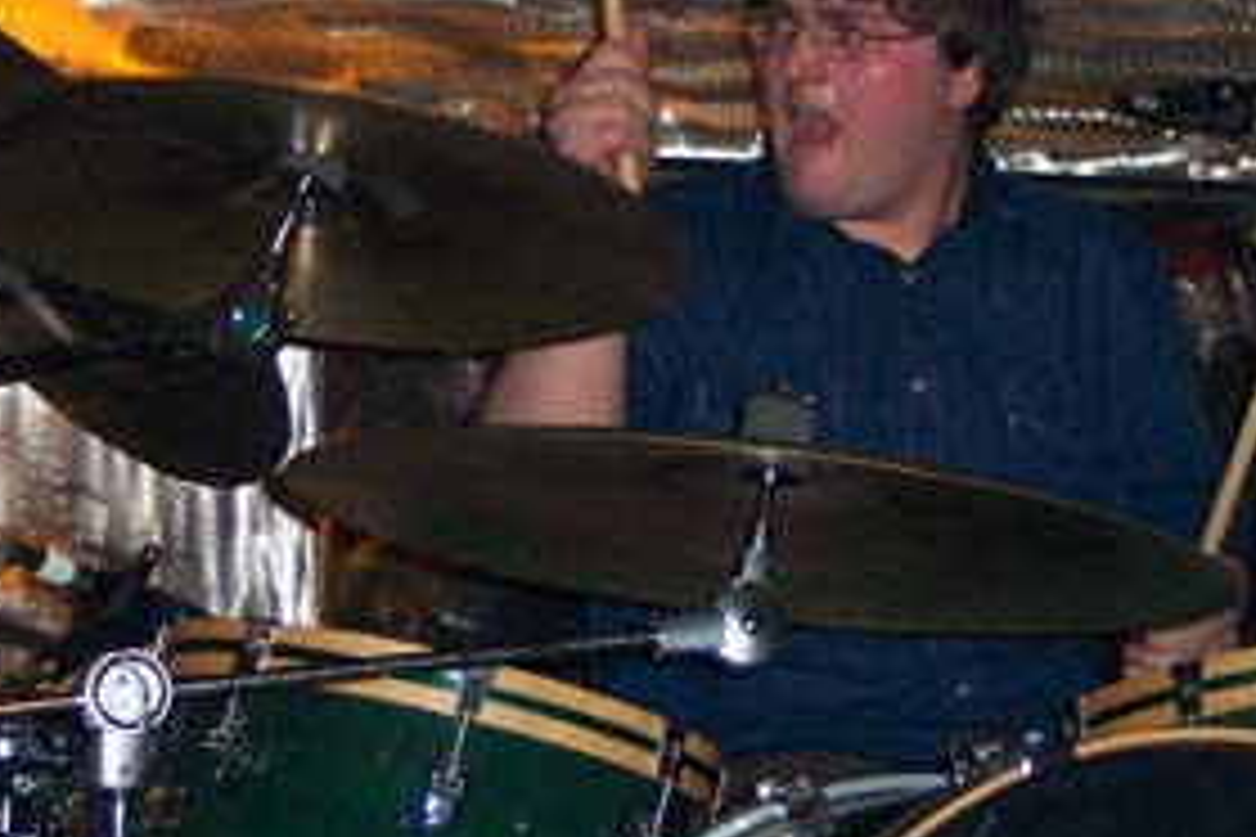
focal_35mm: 147
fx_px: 5128
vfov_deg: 9.3
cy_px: 302
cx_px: 927
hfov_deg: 13.9
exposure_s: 1/60
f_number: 4
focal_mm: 16
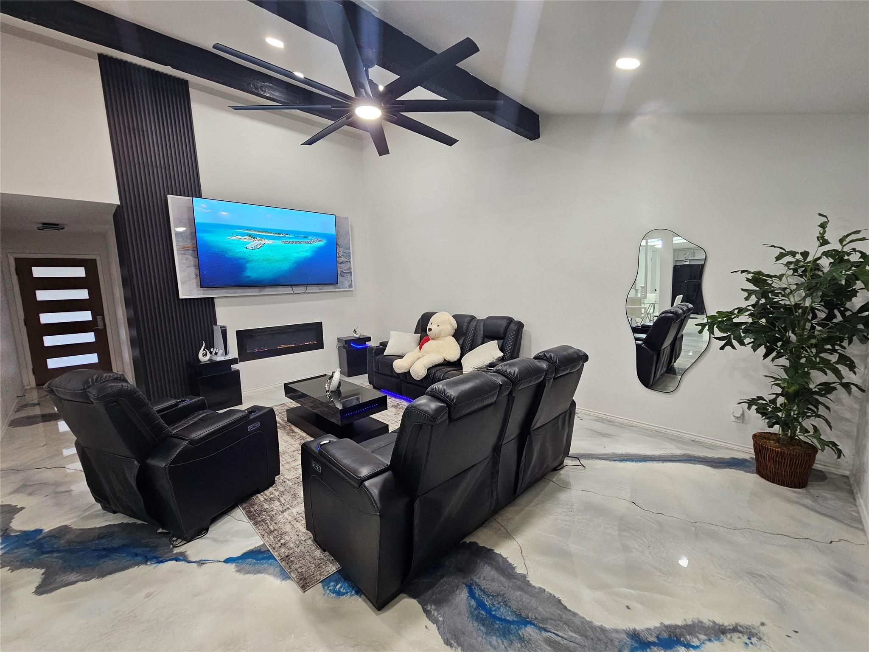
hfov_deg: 106.2
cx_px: 434
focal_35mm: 13
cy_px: 326
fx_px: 326
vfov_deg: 89.9
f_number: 2.2
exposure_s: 1/60
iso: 200
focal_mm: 2.2
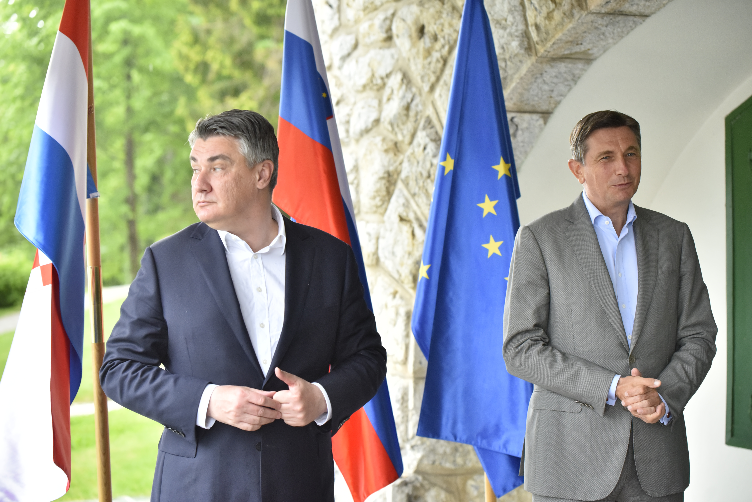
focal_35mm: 70
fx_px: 1463
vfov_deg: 19.5
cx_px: 376
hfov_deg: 28.8
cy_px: 251
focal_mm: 70
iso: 2000
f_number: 3.2
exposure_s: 1/160
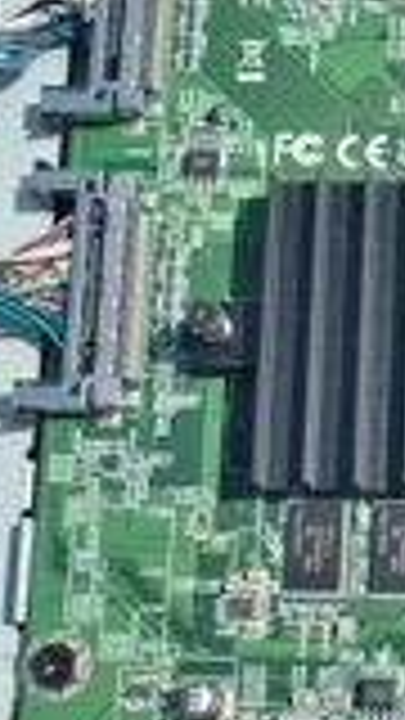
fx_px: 1355
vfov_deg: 28.4
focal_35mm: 71
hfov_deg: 15.7
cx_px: 603
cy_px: 675
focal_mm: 4.75
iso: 100
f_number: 1.8
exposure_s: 1/1218
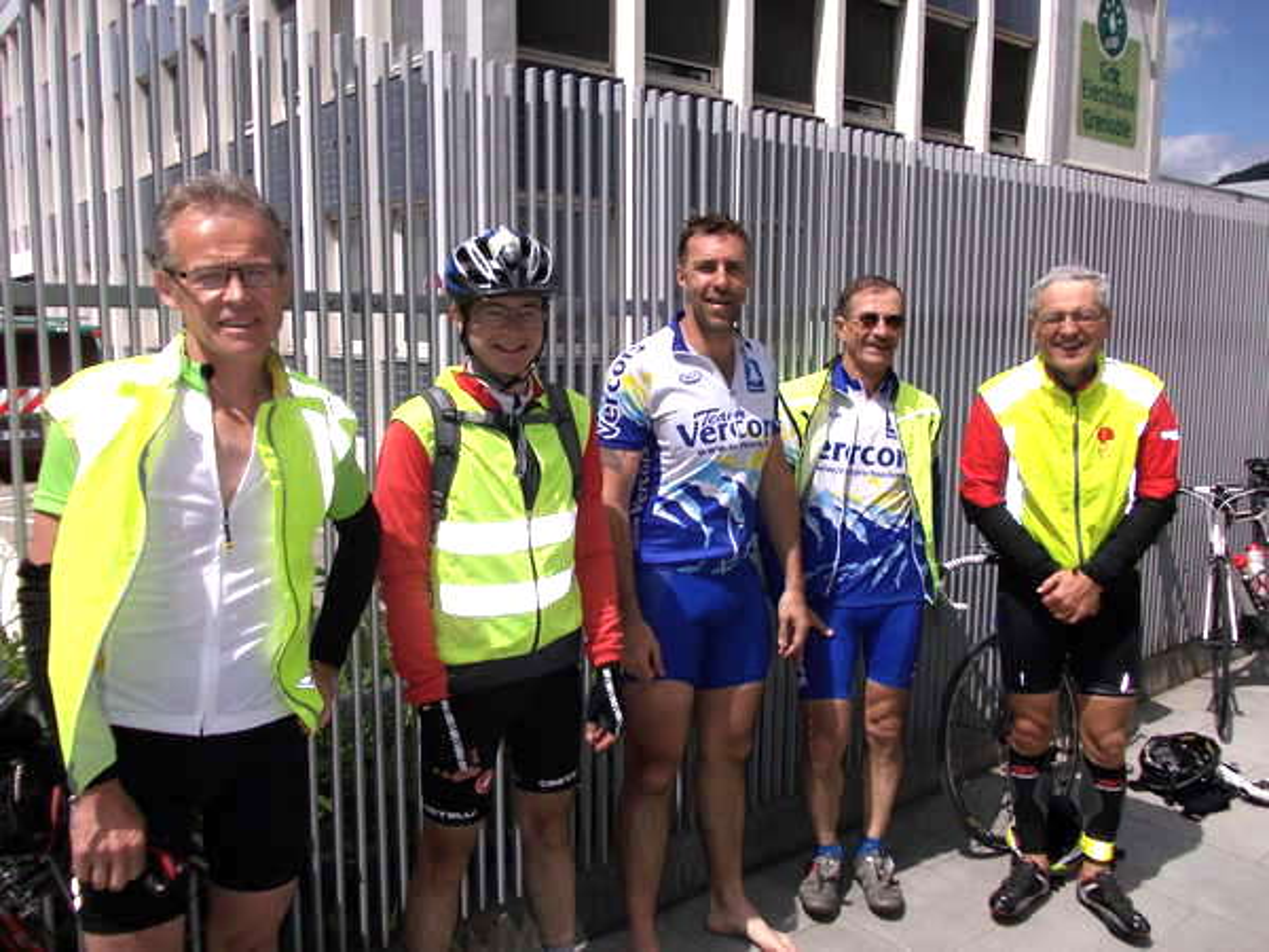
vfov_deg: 49.7
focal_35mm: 28
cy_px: 476
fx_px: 1026
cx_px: 634
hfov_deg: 63.4
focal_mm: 4
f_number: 5.4
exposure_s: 1/1000
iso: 80
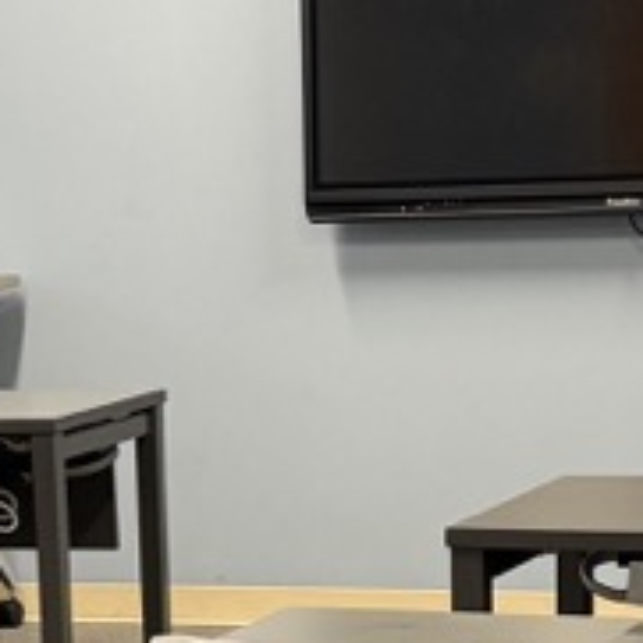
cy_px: 1005
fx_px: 3152
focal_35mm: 150
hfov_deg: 11.6
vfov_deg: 11.1
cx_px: 117
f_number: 1.78
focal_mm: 6.76
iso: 160
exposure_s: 1/60
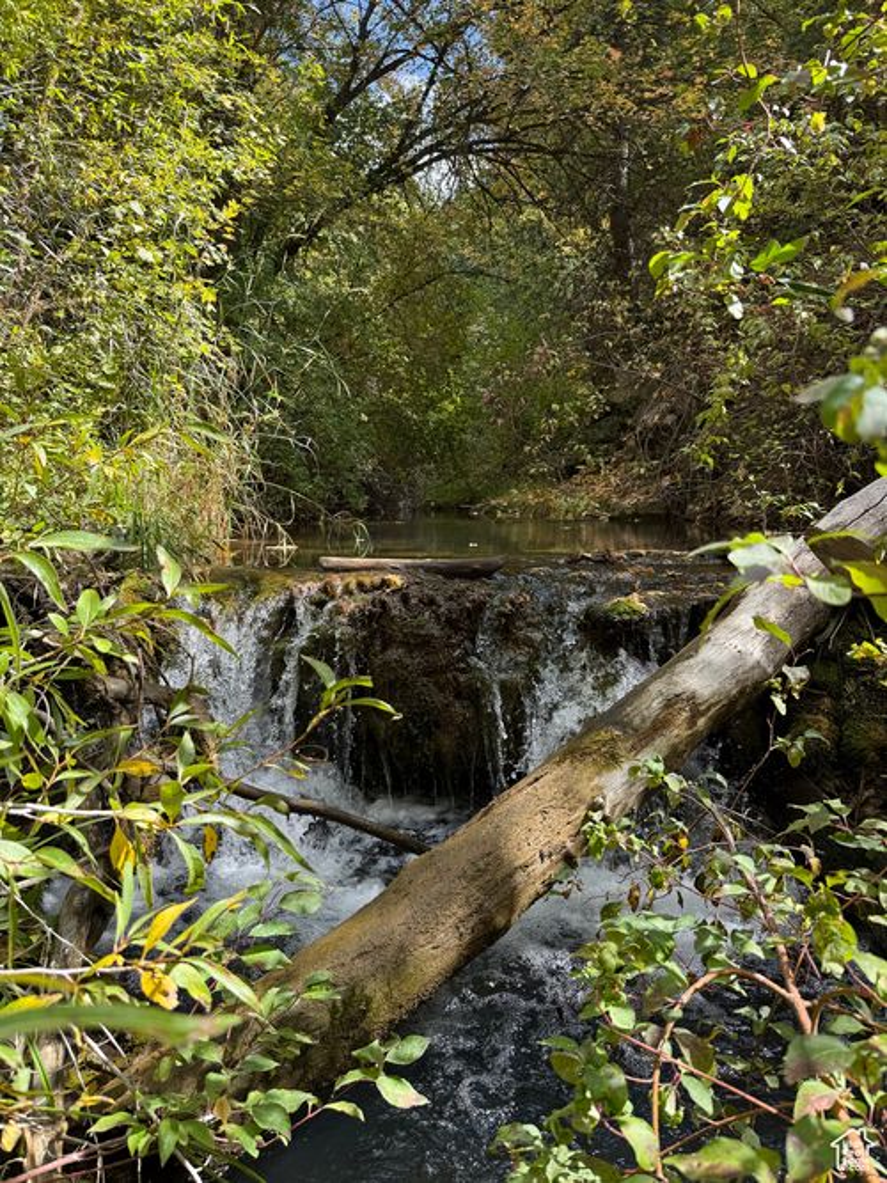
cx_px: 444
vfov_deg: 71.6
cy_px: 592
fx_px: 820
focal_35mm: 24
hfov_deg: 56.8
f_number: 1.78
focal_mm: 6.76
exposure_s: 1/780
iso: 80
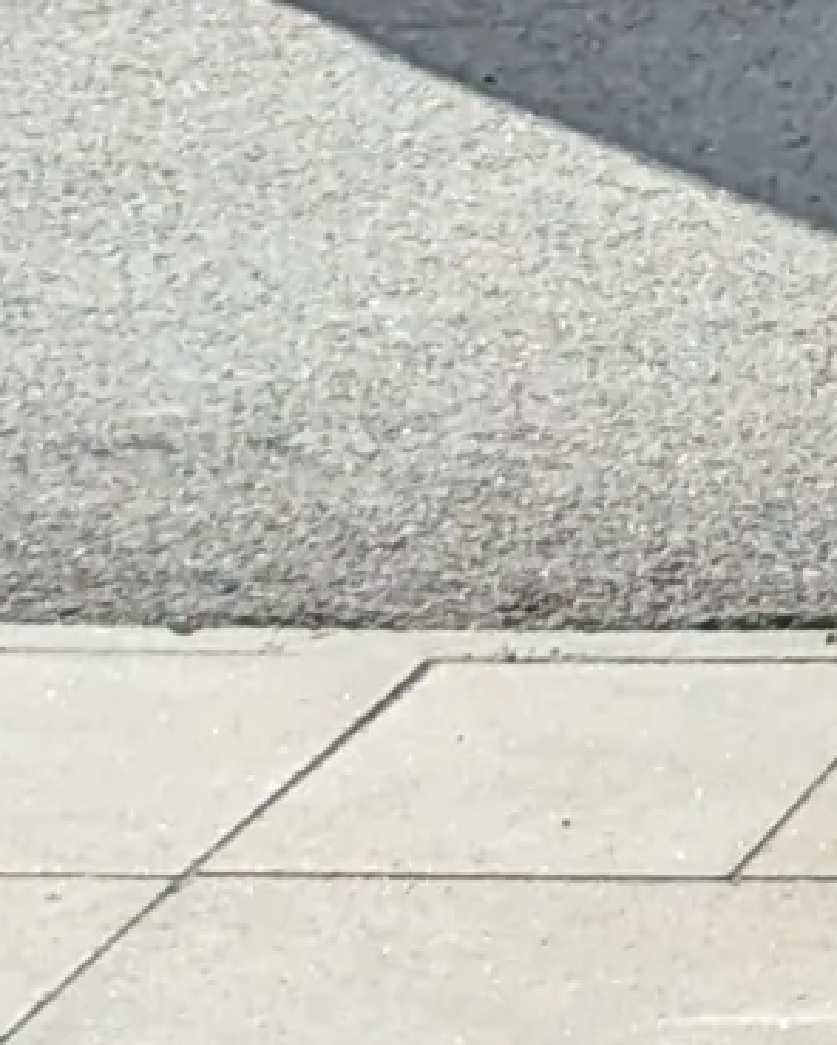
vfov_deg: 5.8
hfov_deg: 4.7
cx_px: 1765
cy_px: -1045
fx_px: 10082
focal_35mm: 326
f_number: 1.85
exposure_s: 1/2618
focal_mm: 6.81
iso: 47
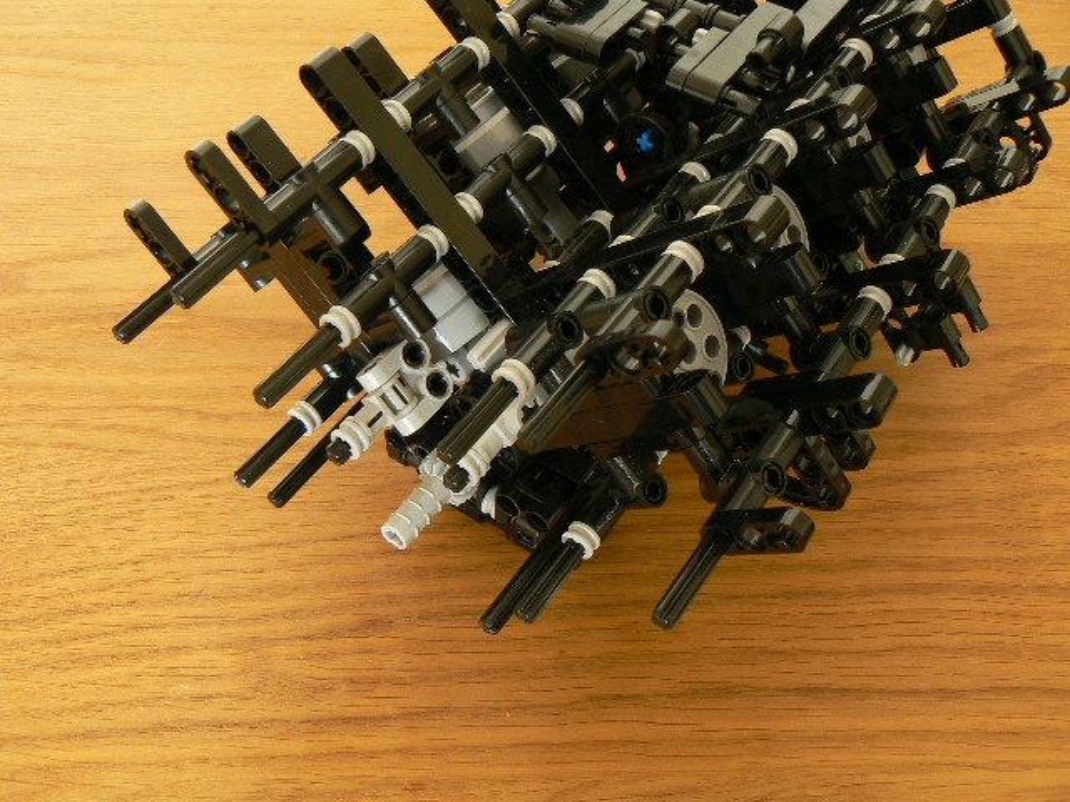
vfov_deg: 39.7
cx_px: 535
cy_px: 401
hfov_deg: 51.4
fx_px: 1113
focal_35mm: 36
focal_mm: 6
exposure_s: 1
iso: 100
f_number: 3.6
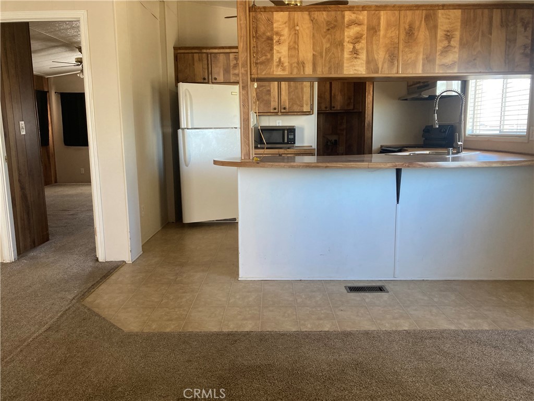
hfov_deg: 63.4
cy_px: 200
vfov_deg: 49.7
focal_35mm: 28
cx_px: 267
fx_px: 432
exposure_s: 1/60
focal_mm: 3.99
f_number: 1.8
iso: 80
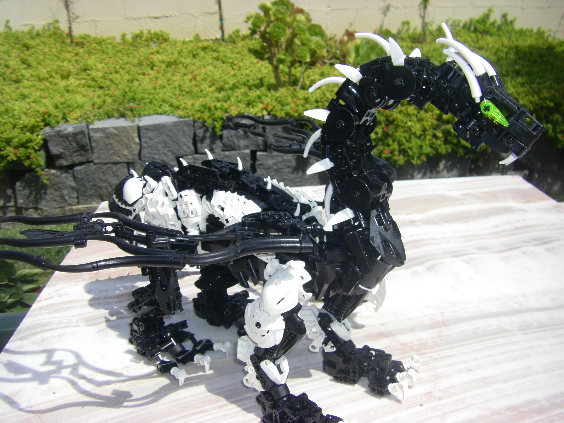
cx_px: 282
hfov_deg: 49.0
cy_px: 212
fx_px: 619
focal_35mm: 38
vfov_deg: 37.7
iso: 64
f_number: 7
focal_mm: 6.3
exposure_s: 1/250
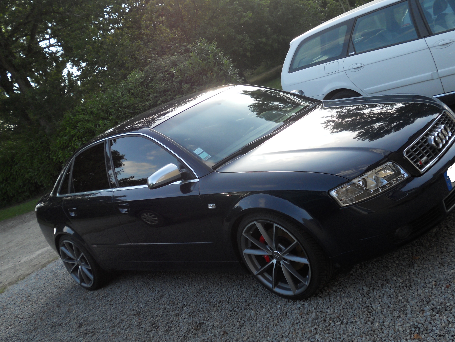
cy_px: 153
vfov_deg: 38.6
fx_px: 486
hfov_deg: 50.0
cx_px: 257
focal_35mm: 37
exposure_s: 1/200
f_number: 3.5
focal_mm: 5.8
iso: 80
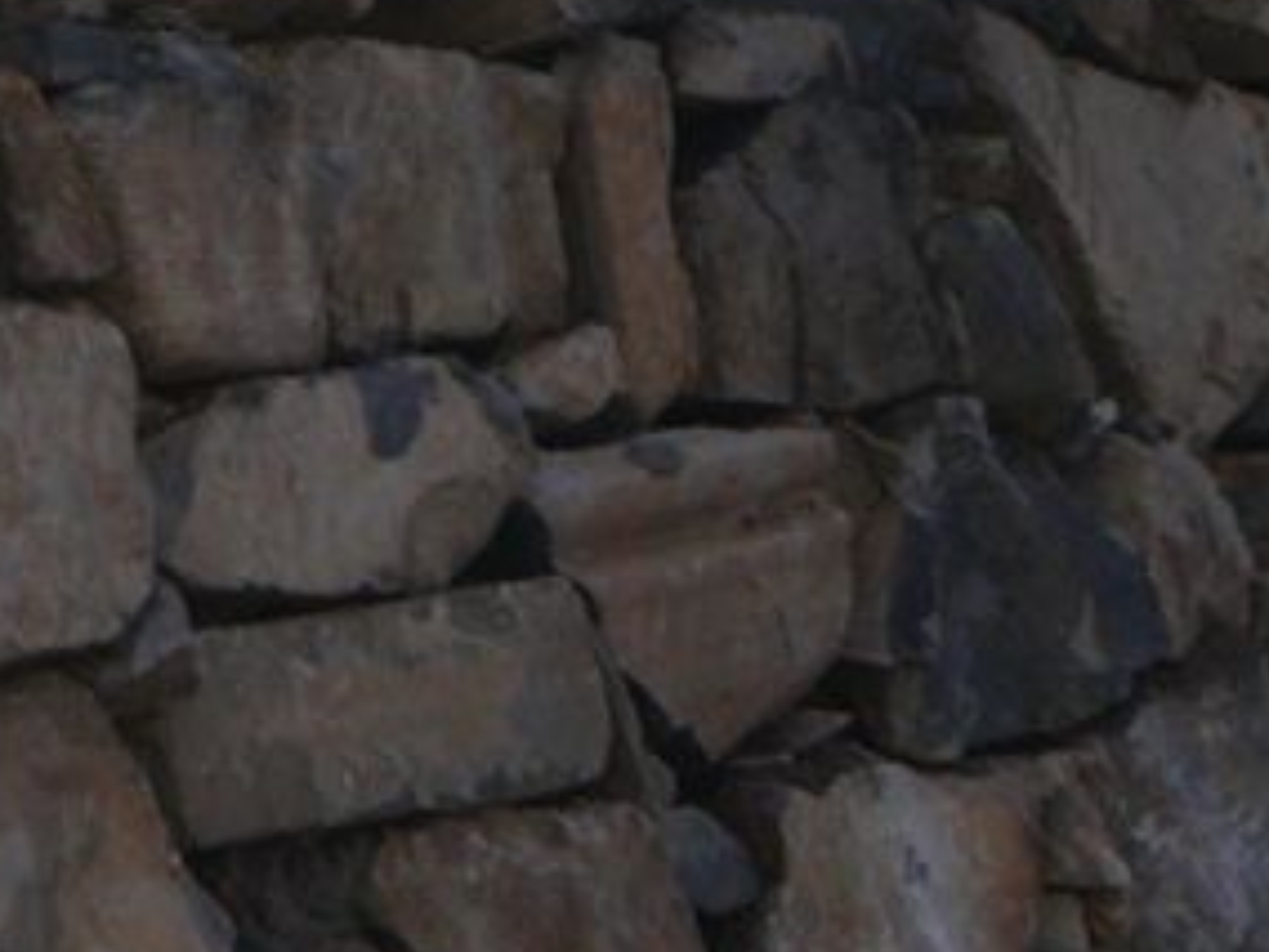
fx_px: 8762
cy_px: -2101
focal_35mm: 239
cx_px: -2920
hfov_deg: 7.1
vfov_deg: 5.7
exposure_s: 1/8000
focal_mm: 28
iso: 640
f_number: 4
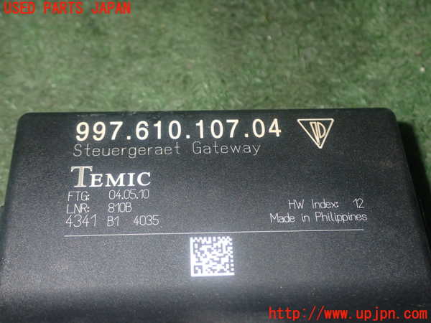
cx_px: 216
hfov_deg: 38.2
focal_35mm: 50
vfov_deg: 29.1
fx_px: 623
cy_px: 162
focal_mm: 9.01
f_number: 9
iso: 500
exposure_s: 1/50
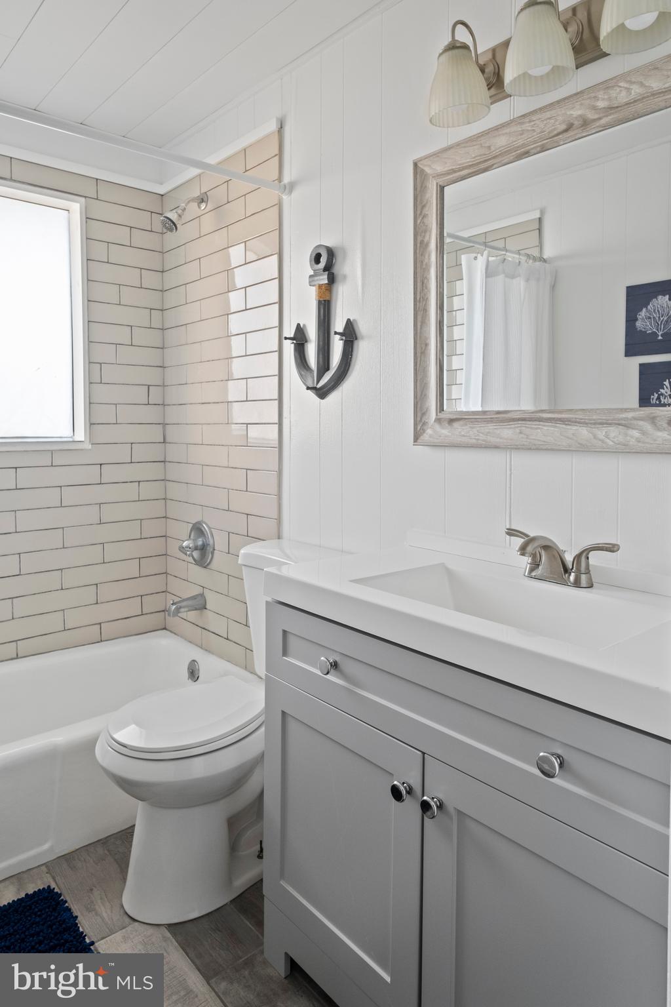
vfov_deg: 81.2
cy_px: 504
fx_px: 587
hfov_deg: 59.5
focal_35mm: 21
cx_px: 336
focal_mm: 14
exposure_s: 1/13
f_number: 6.4
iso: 1000
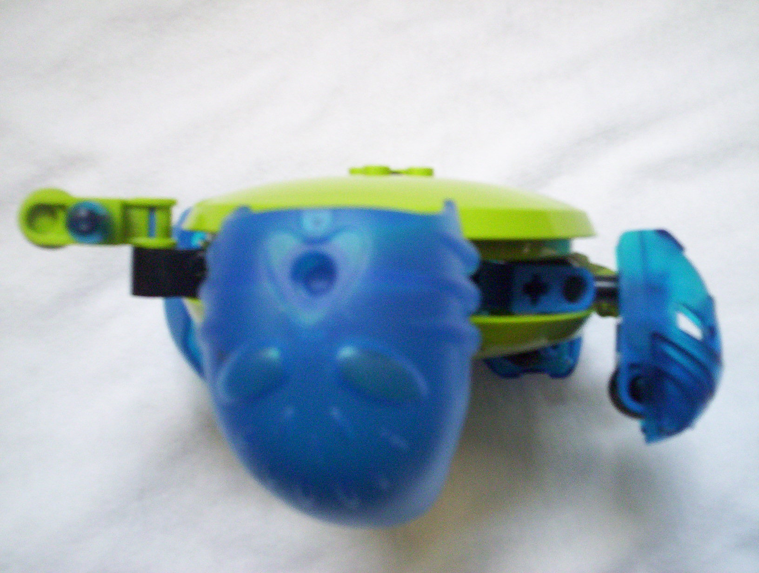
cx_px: 380
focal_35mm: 38
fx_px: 835
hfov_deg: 48.9
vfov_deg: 37.9
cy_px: 286
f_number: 4.5
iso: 200
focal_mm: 4.99
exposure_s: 1/10.7
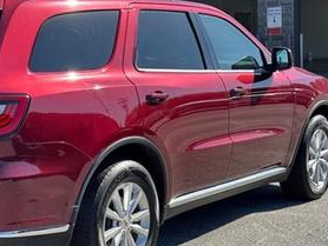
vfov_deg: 17.0
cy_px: 144
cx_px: 68
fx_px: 825
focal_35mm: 87
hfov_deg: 22.2
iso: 64
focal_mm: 6.76
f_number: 1.78
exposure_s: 1/1681
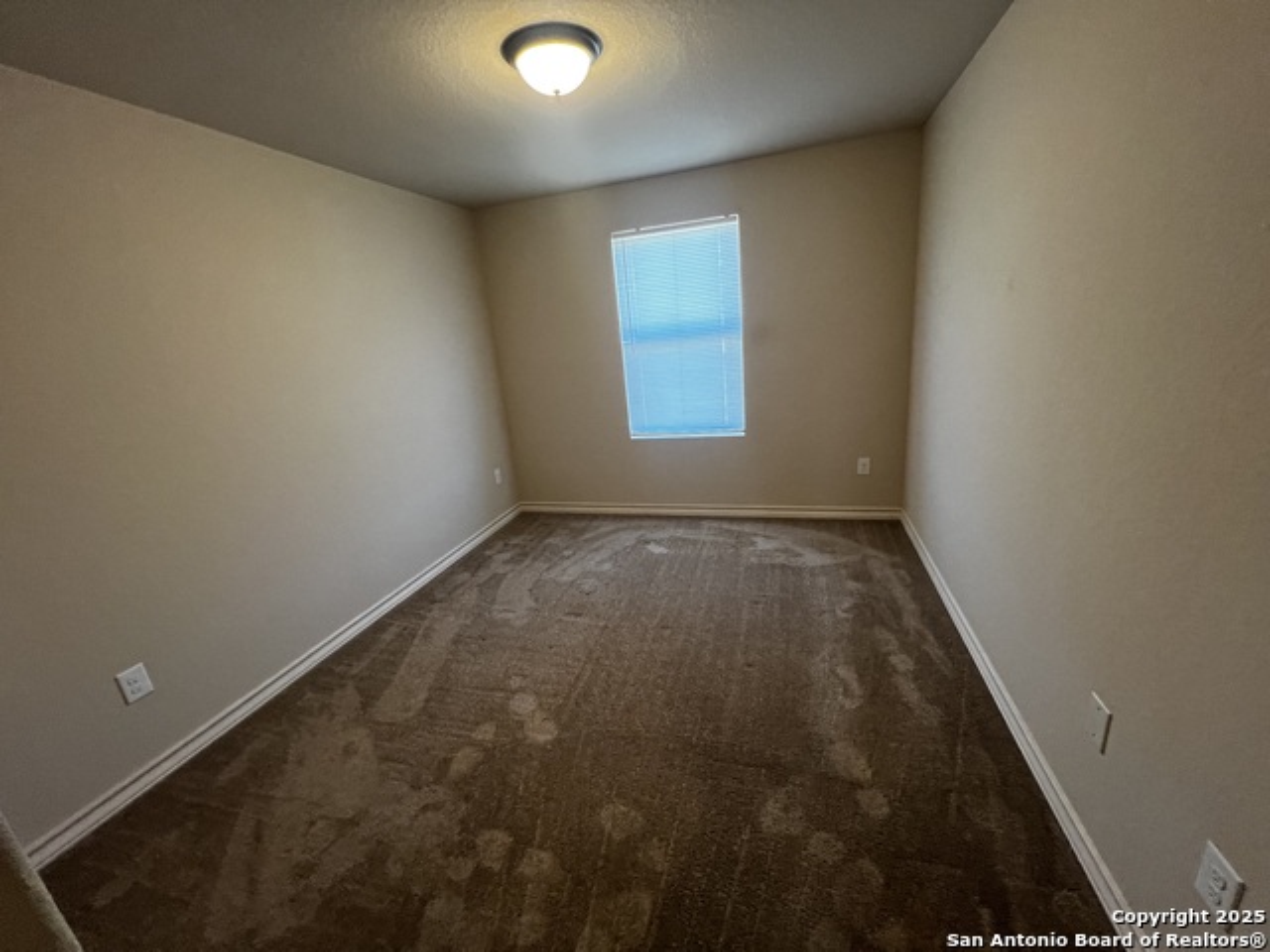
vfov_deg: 89.9
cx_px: 635
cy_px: 476
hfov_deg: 106.2
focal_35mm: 13
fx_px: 477
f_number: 1.8
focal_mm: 1.57
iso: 160
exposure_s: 1/60
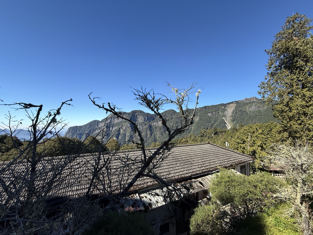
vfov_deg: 85.7
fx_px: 127
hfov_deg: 102.1
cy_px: 118
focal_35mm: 14
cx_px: 156
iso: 50
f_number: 2.2
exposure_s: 1/1339
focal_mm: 2.22
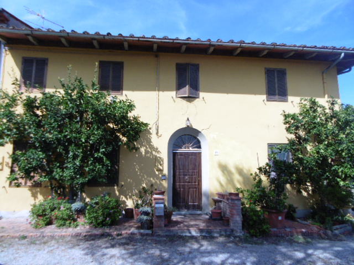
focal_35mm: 22
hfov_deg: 76.4
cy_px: 132
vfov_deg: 61.1
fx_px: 225
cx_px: 177
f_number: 8.6
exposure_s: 1/160
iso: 100
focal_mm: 4
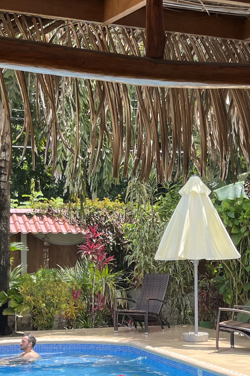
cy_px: 290
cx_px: 123
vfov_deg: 28.4
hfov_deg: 19.4
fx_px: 729
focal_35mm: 70
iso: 50
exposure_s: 1/951
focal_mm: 5.1
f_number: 1.6
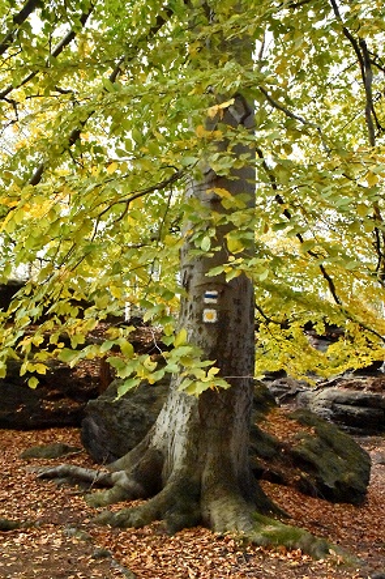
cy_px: 290
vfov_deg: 47.9
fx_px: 650
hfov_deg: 33.0
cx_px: 192
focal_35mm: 40
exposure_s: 1/3200
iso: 16000
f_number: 11
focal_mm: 27
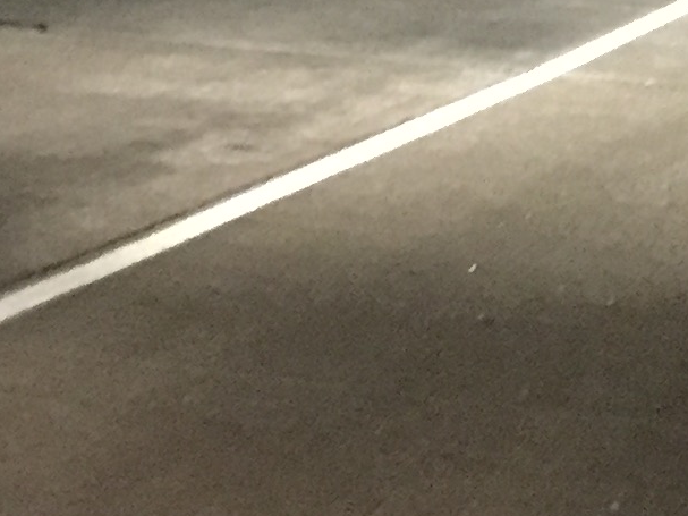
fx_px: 3100
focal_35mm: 156
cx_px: -331
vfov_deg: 9.5
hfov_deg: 12.1
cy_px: 395
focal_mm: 4.15
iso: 800
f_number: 2.2
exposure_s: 1/15
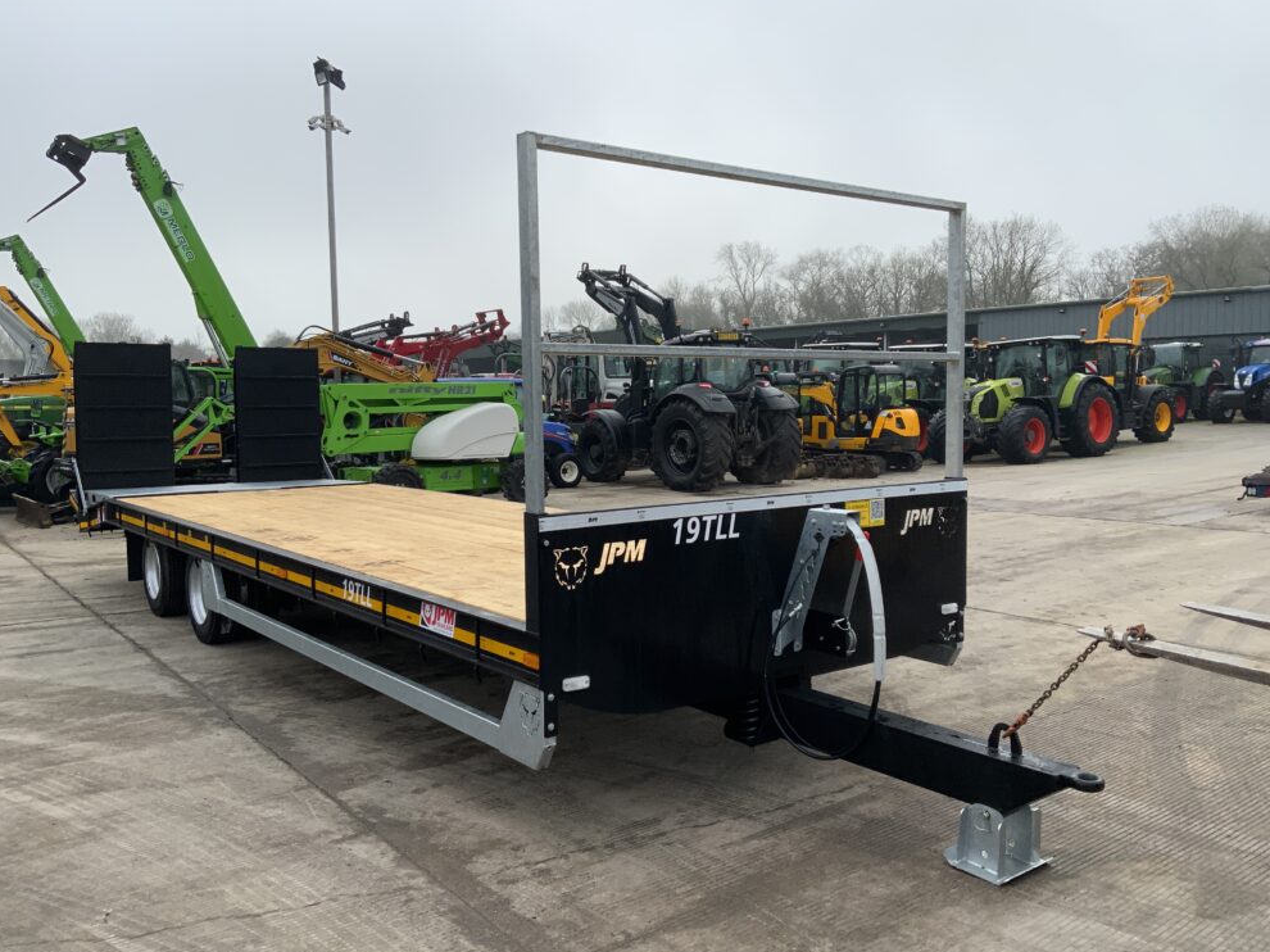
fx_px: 1100
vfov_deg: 46.8
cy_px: 479
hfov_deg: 60.0
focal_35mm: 30
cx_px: 654
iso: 16
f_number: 1.8
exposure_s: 1/635
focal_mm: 3
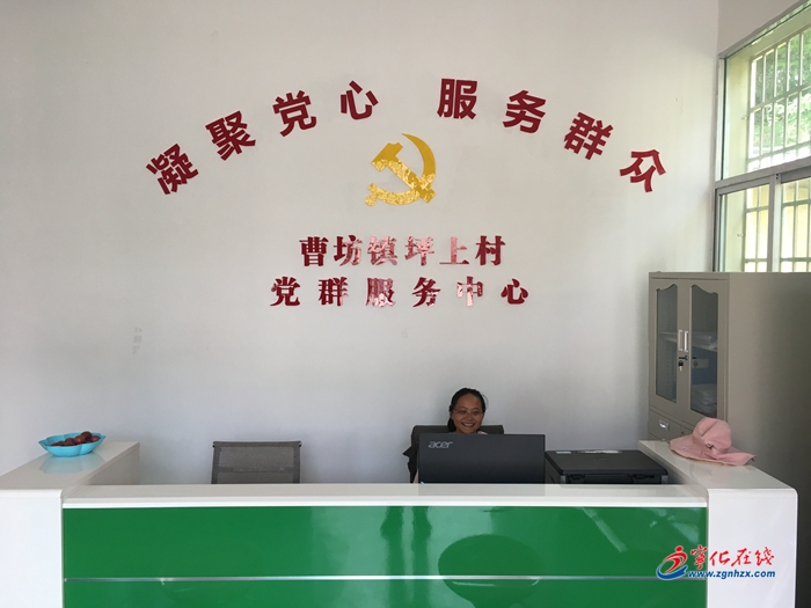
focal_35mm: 29
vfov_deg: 48.2
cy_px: 304
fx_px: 679
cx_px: 406
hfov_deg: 61.7
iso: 25
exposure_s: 1/33
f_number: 2.2
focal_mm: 4.15
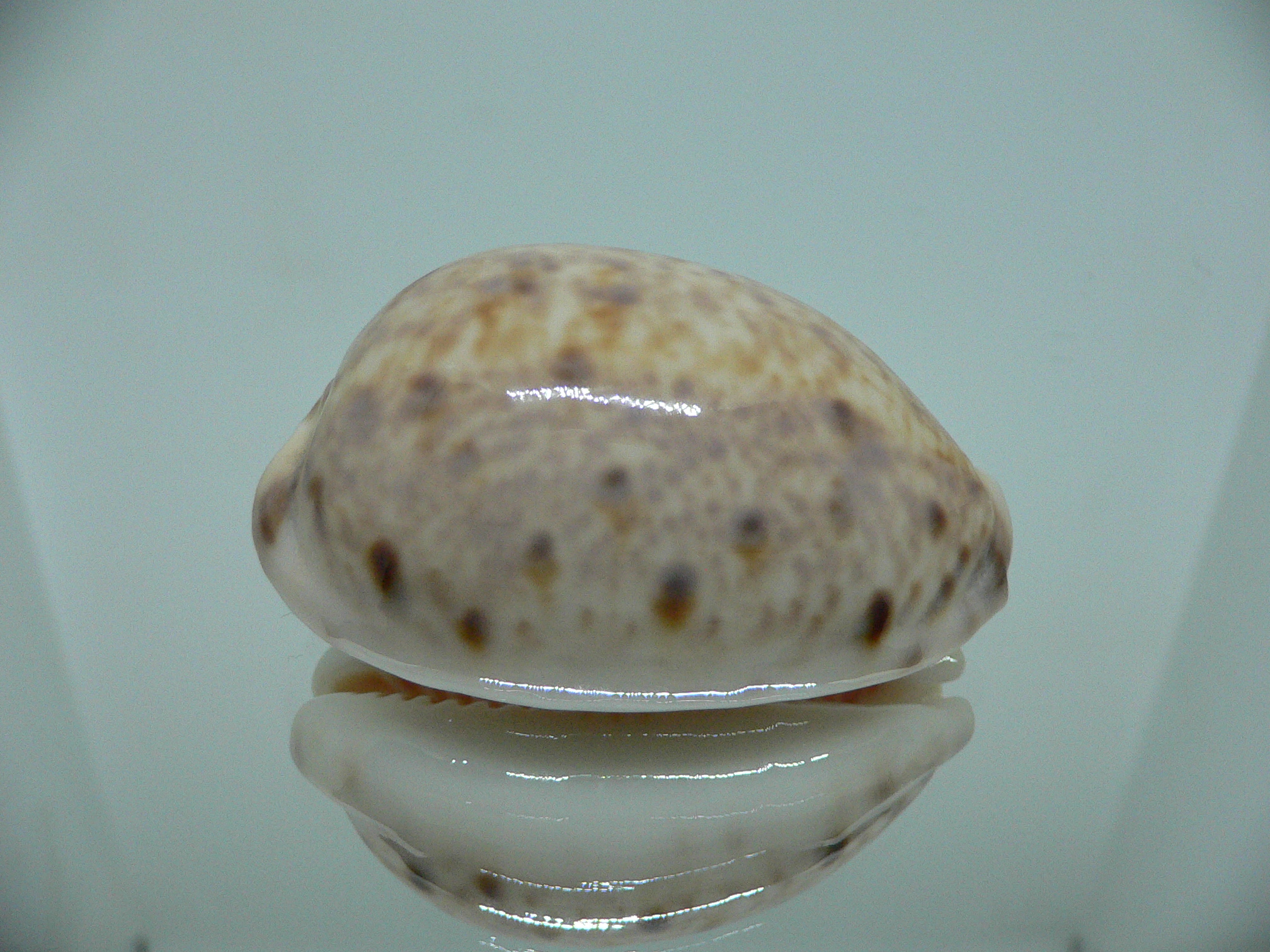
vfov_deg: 40.7
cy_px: 476
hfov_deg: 52.6
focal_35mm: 35
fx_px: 1284
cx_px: 635
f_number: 2.8
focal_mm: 4.6
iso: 200
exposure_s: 1/60
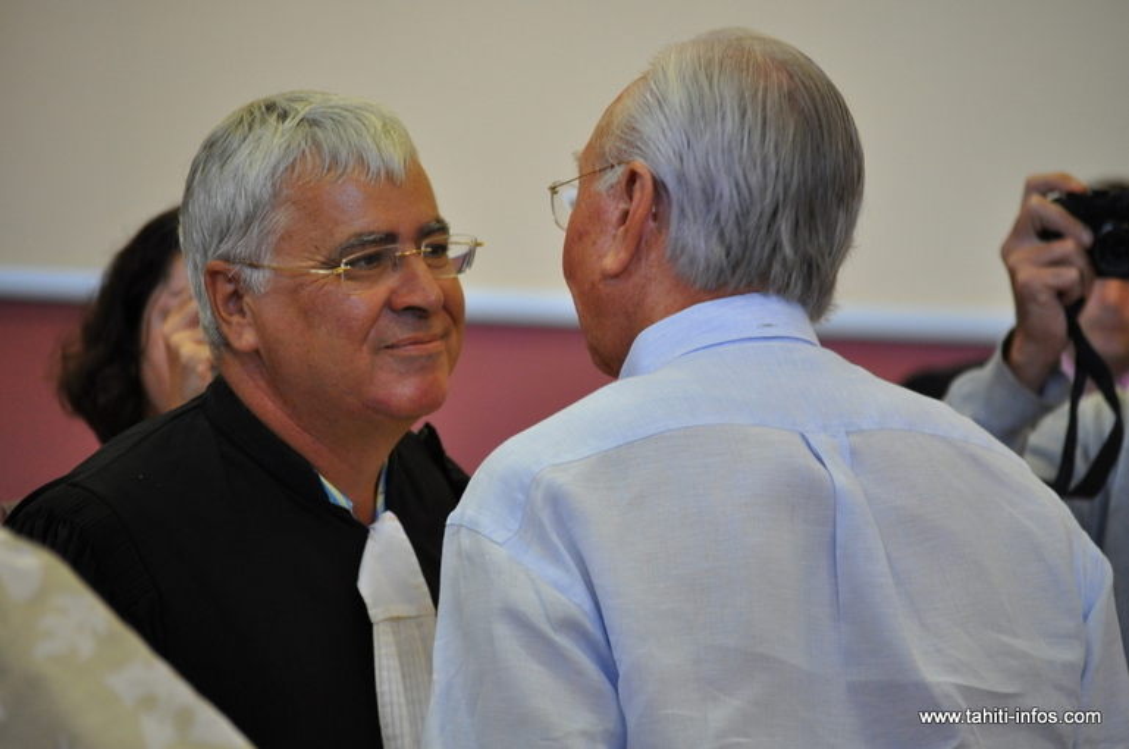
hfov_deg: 11.4
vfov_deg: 7.6
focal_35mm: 180
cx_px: 564
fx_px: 5636
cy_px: 374
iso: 800
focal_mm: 120
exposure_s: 1/50
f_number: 4.8
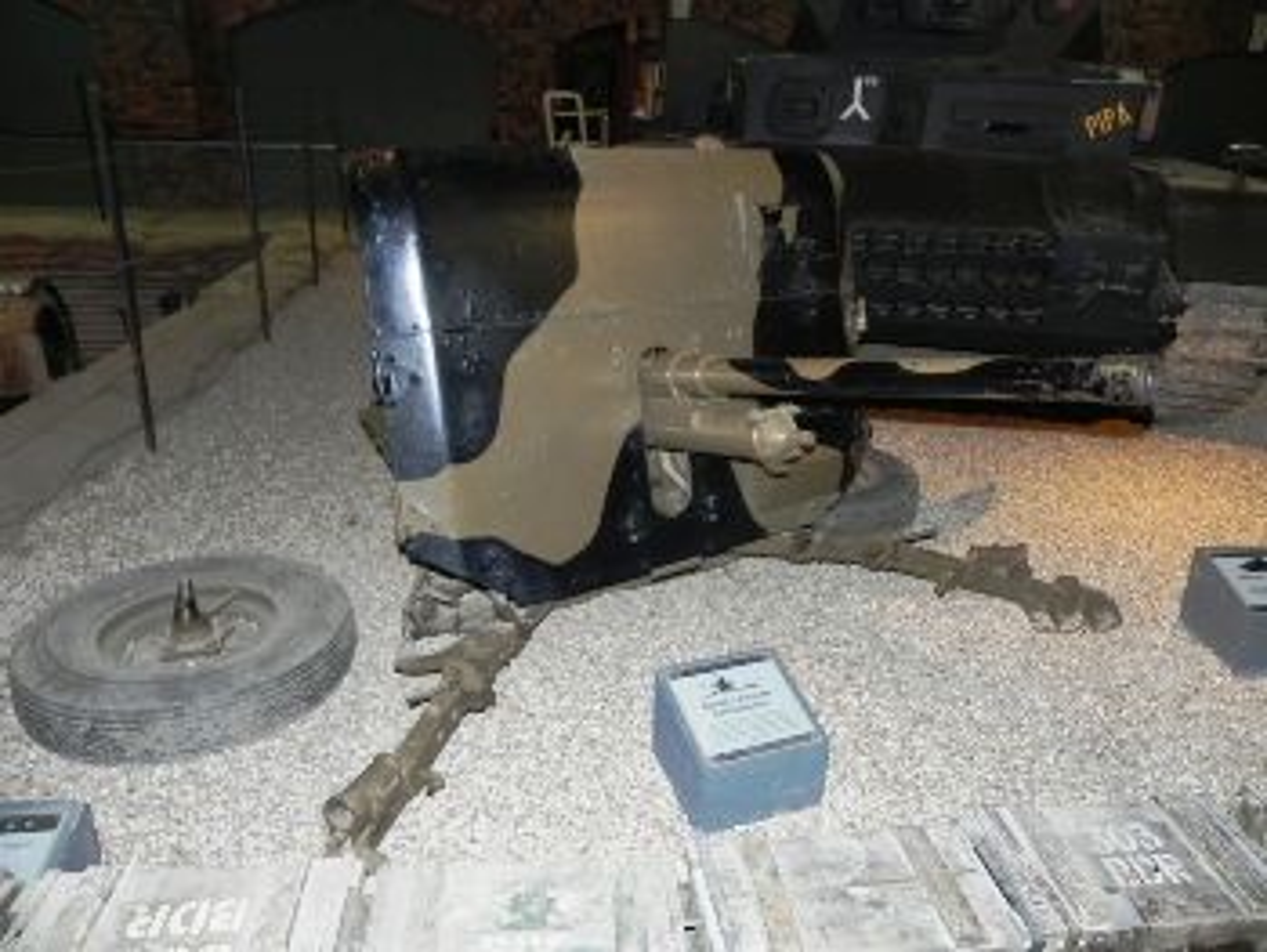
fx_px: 952
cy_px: 476
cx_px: 634
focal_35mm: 26
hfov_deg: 67.3
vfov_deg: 53.1
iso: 200
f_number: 2.8
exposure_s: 1/30
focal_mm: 4.6
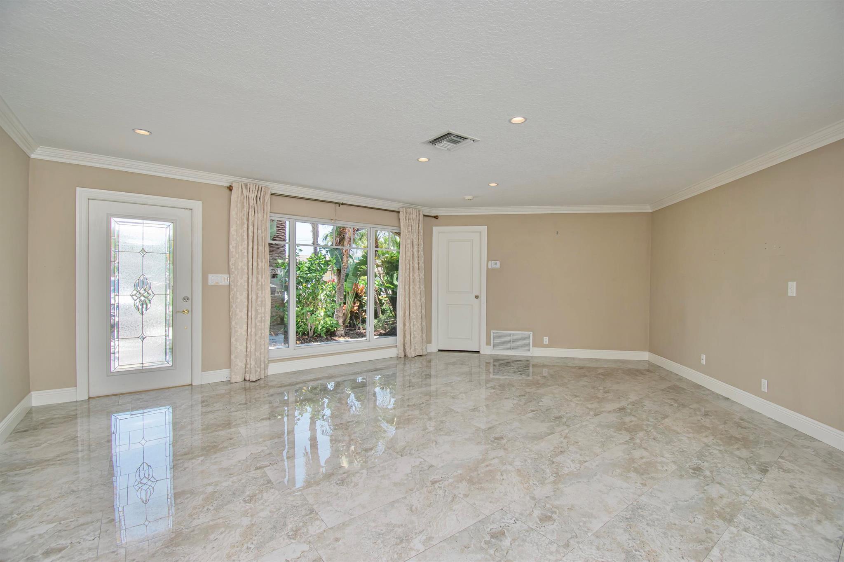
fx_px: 352
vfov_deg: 77.3
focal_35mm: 15
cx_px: 422
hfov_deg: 100.4
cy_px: 281
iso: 200
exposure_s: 1/125
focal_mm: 10
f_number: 5.6
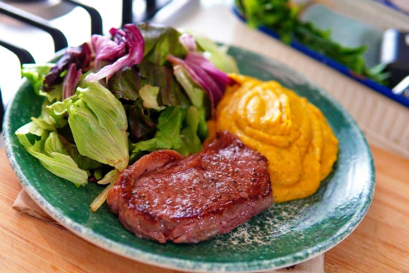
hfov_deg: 39.6
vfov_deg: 27.0
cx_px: 189
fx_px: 568
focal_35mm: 50
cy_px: 150
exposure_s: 1/250
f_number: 2
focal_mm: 30
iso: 250
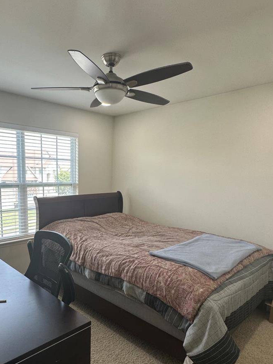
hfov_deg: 55.7
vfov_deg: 71.1
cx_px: 93
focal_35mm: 24
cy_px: 212
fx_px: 252
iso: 50
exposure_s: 1/99
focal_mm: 2.22
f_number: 2.2
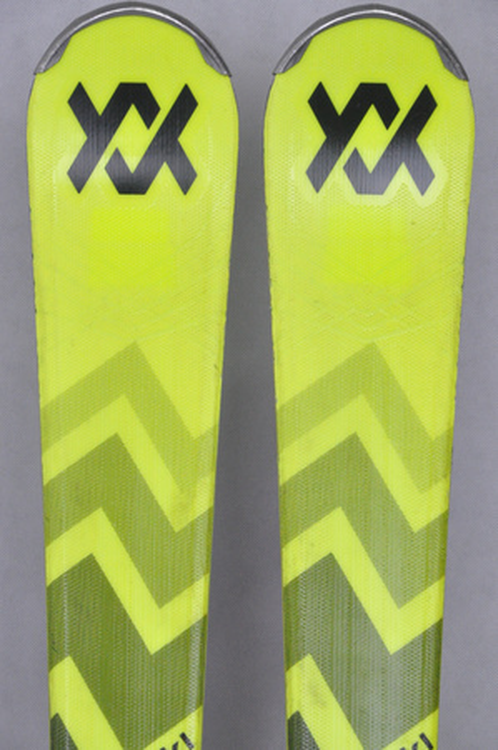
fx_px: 3275
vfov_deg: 13.1
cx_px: 249
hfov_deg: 8.7
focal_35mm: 158
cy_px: 375
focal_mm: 105
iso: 3200
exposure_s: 1/125
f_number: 9.5
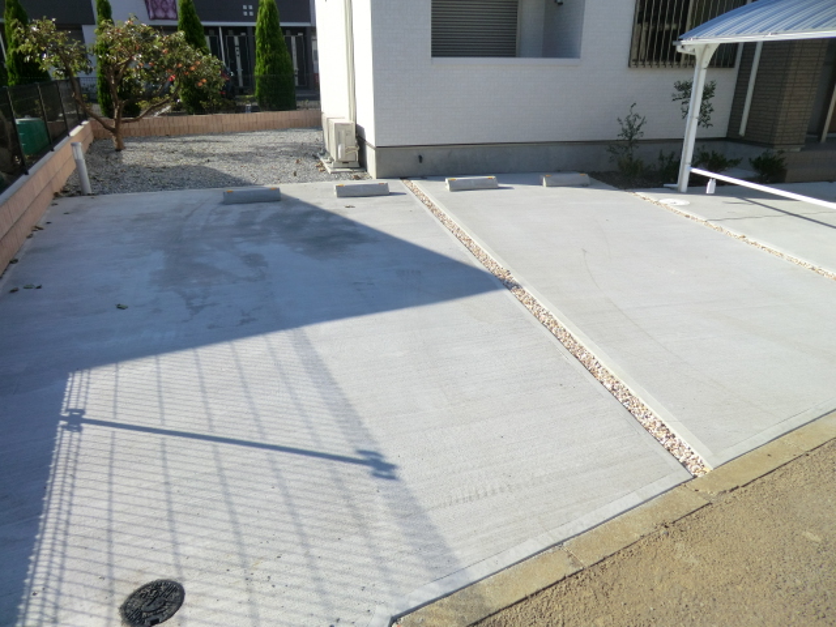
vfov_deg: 56.8
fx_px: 580
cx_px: 418
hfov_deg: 71.6
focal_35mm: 24
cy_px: 314
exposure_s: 1/160
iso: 80
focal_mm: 4.3
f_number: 7.5
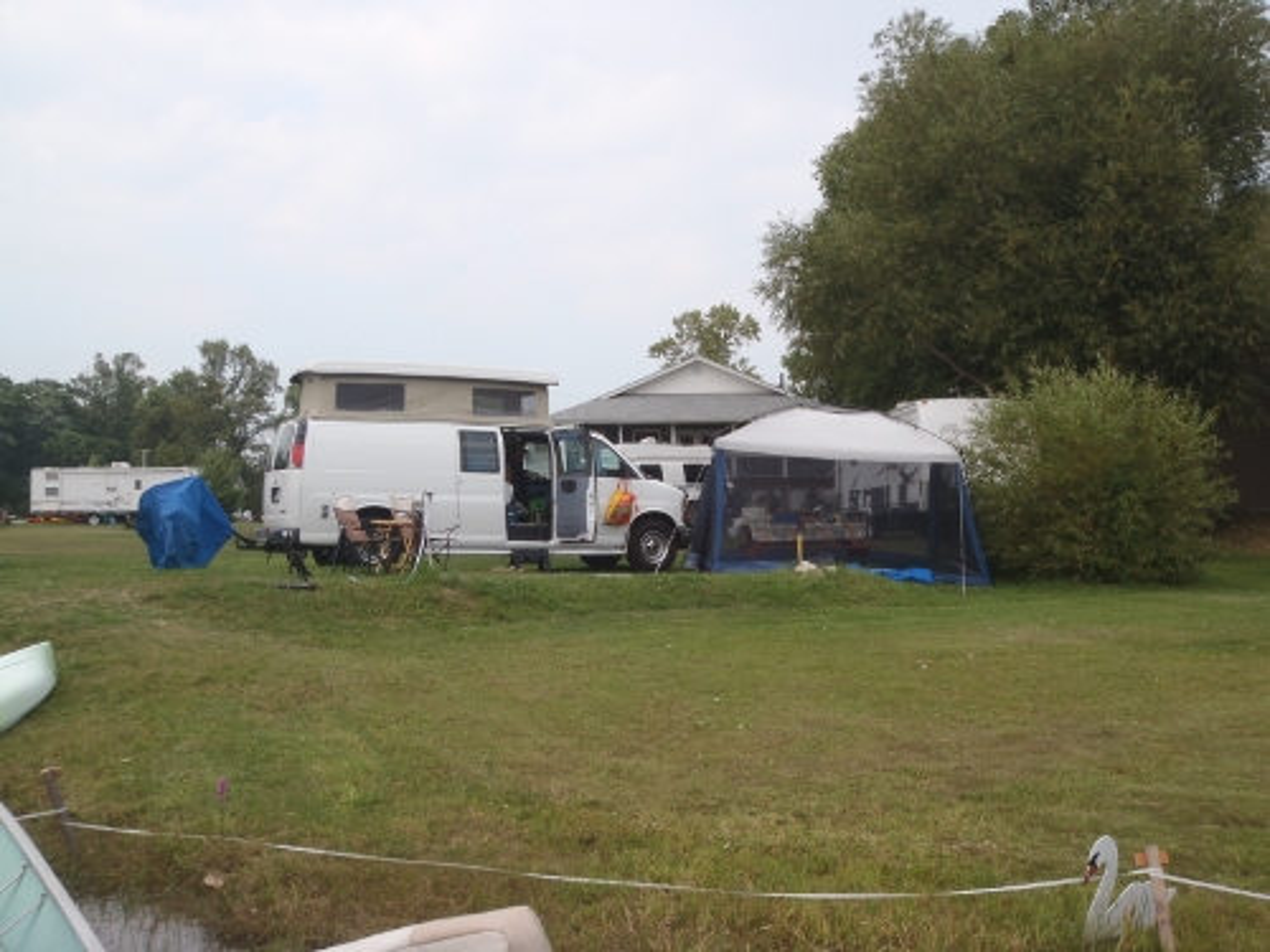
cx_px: 635
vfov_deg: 34.3
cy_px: 476
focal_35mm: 42
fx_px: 1541
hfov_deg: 44.8
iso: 80
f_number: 4.3
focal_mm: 7.57
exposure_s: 1/320
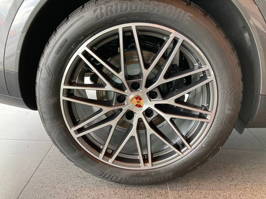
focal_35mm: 28
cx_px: 133
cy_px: 100
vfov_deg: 49.7
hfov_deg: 63.4
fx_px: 215
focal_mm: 3.99
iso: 64
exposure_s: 1/60
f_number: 1.8
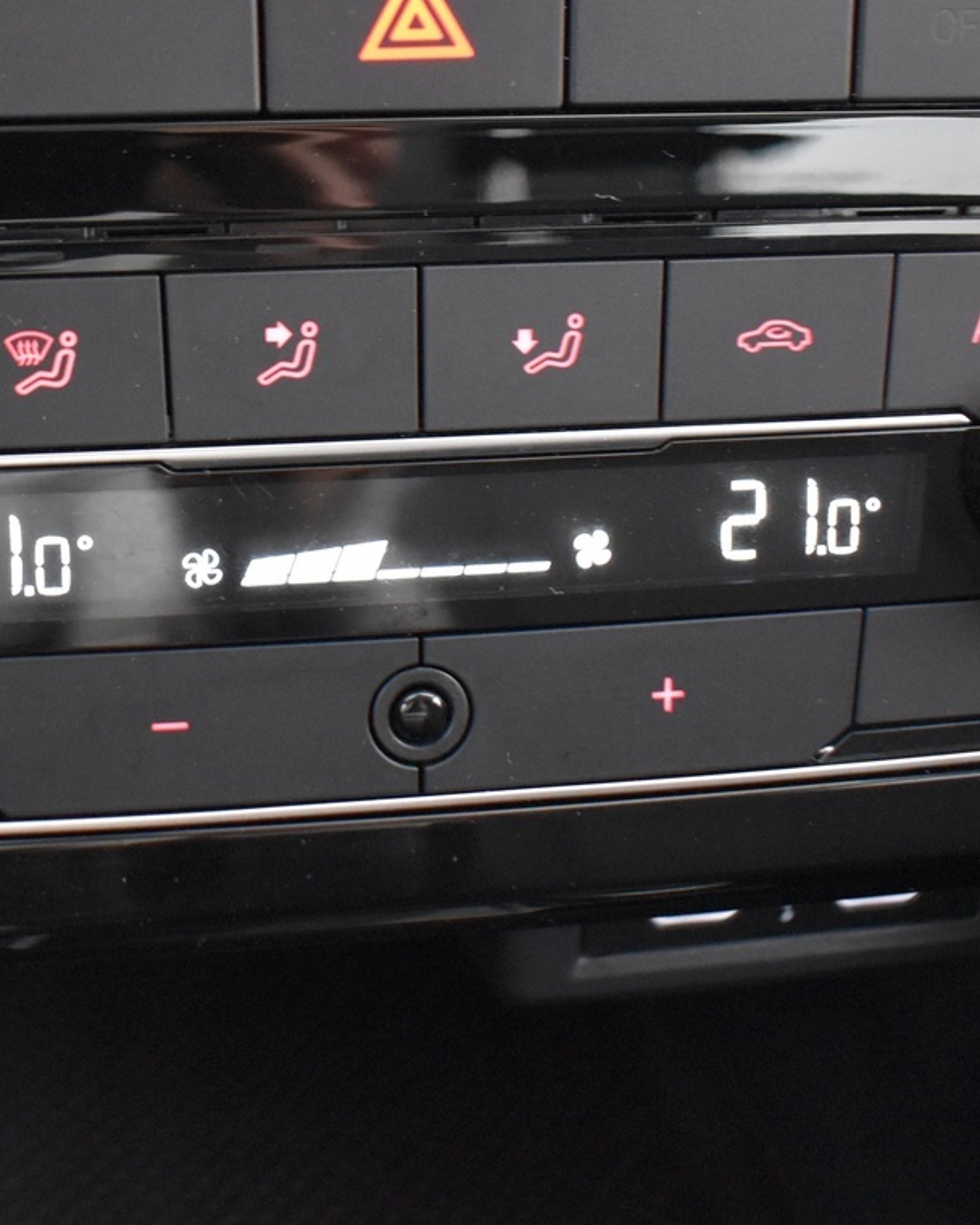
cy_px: 387
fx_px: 1958
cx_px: 200
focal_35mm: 54
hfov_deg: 27.6
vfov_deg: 34.4
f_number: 3.5
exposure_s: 1/10
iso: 3200
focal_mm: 18
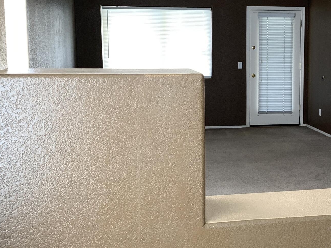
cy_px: 123
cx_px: 253
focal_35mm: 60
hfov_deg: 31.5
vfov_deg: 24.4
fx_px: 574
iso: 100
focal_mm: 4.25
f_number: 1.8
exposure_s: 1/106
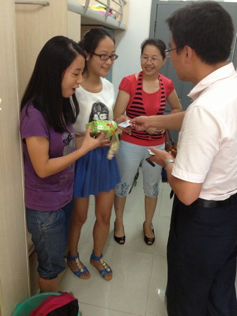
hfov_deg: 40.7
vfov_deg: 52.6
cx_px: 118
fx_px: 319
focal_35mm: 35
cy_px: 158
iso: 250
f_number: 2.4
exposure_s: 1/20
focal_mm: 4.28
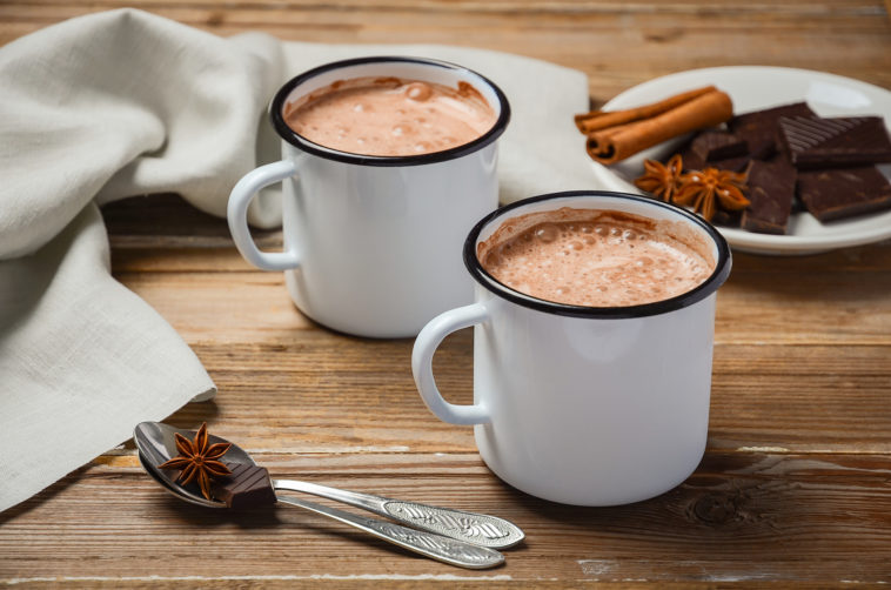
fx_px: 2890
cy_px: 295
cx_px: 446
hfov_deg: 17.5
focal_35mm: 117
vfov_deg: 11.7
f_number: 5.6
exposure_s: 1/160
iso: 100
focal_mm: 78
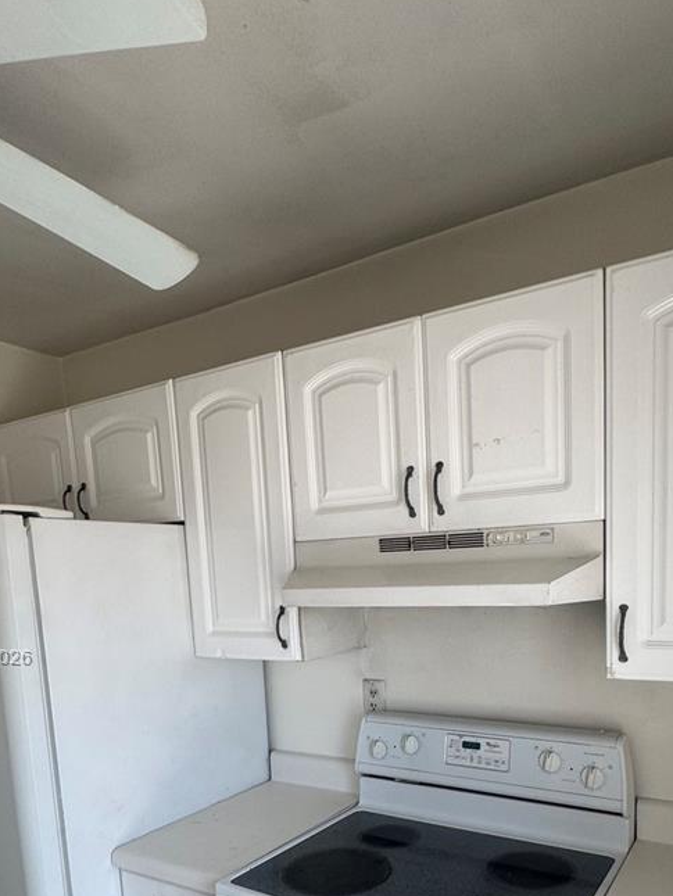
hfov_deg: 52.8
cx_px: 398
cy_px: 659
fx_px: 674
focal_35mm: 26
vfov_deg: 63.8
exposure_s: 1/99
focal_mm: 2.22
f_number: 2.2
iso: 80
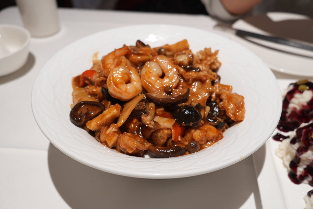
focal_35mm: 36
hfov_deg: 53.1
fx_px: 313
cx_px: 156
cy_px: 104
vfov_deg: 36.9
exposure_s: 1/15
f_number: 5.6
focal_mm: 36
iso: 160
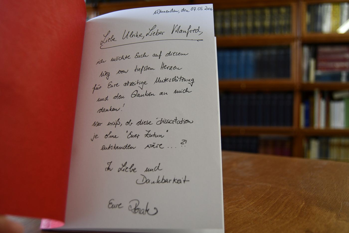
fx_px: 330
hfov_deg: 55.8
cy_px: 116
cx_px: 174
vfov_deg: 38.9
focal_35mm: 34
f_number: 3.8
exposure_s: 1/160
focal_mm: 23
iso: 800
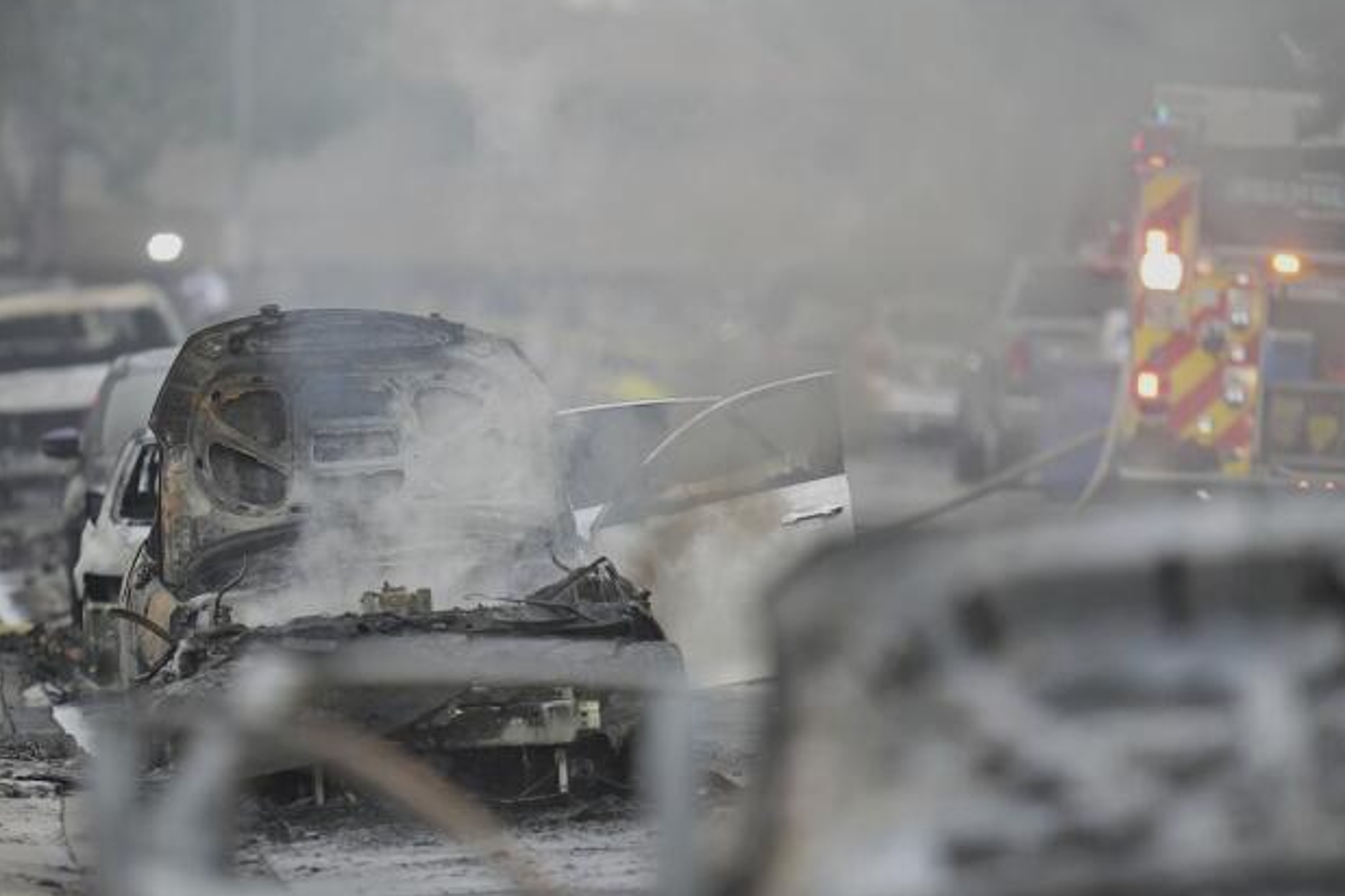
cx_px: 596
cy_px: 481
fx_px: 20323
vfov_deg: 2.5
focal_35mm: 544
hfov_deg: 3.8
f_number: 2.8
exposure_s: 1/1000
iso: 2000
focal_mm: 400
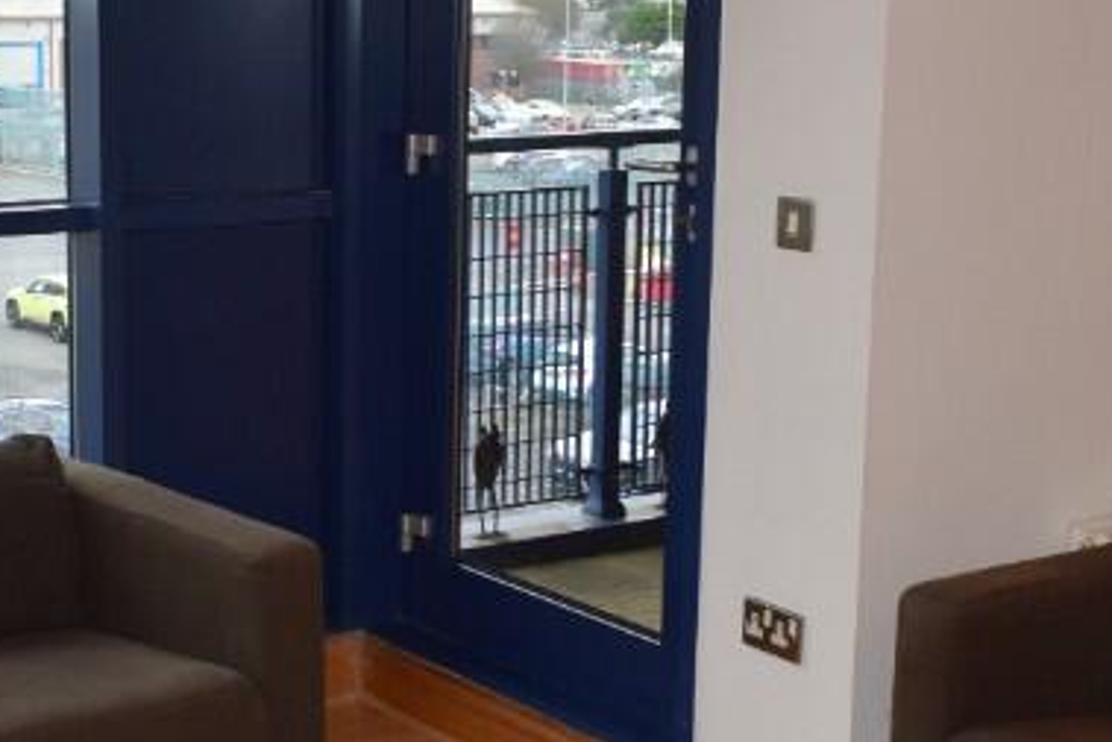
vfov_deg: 18.7
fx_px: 2256
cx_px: 332
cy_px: 433
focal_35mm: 73
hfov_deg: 27.4
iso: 800
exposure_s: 1/100
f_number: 5
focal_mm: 18
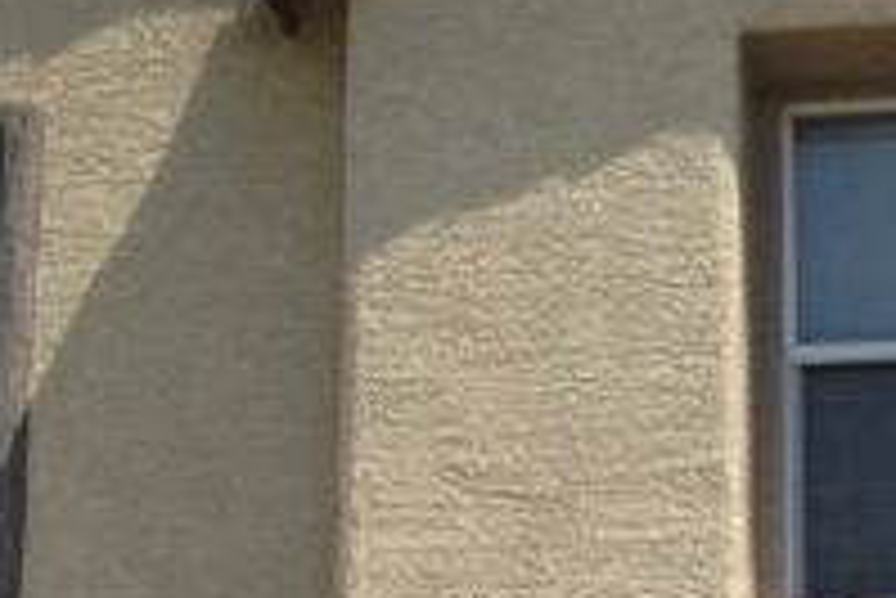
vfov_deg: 10.6
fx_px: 3039
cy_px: 1041
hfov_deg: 16.3
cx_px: 977
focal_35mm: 122
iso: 50
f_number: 2.4
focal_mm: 4.28
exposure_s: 1/2513
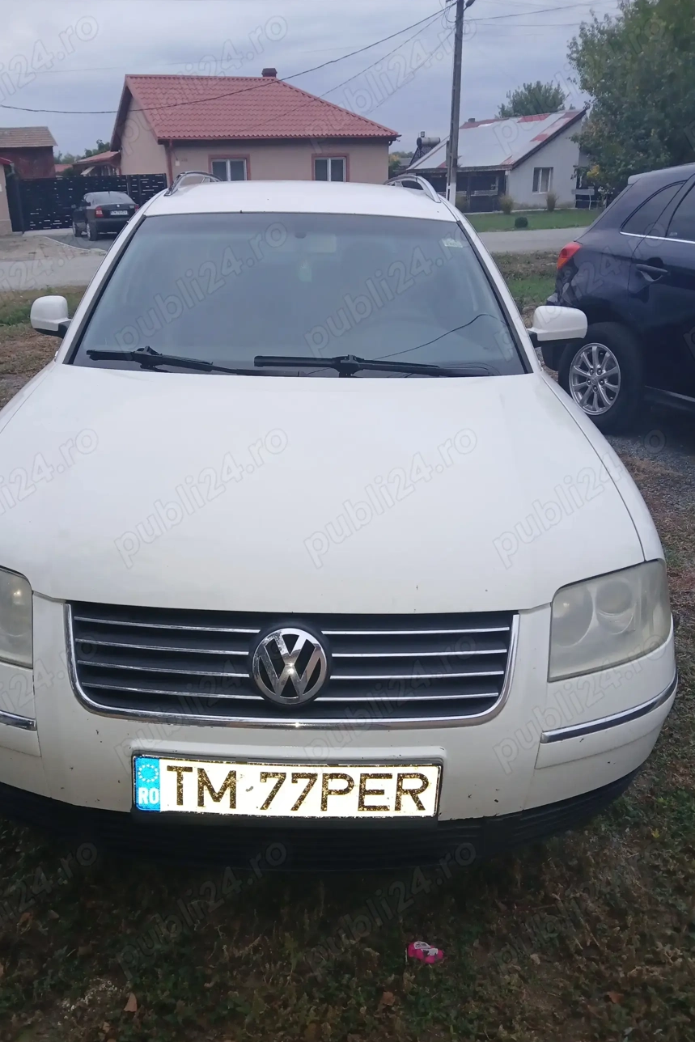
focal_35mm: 28
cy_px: 537
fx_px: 811
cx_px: 295
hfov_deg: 46.3
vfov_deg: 65.5
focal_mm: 3.98
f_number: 1.8
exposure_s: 1/50
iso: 160
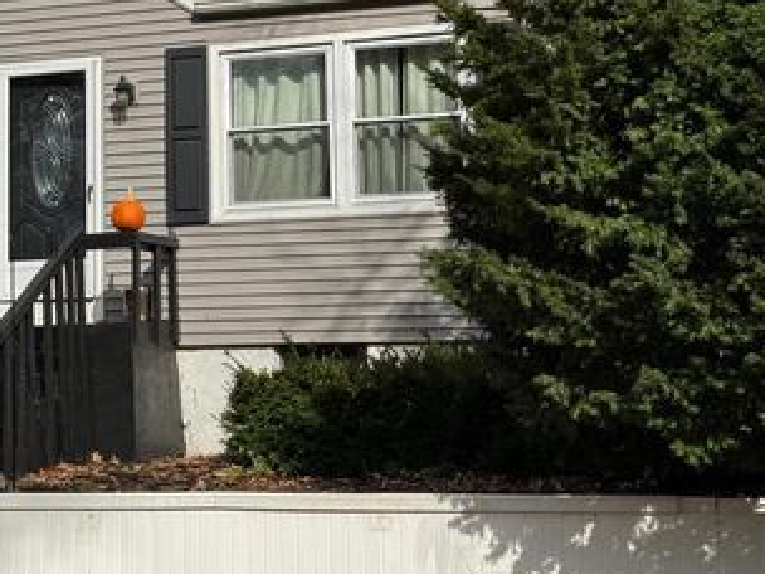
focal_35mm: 79
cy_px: 175
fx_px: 1746
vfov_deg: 18.6
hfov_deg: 24.4
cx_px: 186
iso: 64
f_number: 1.78
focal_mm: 6.76
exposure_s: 1/7937
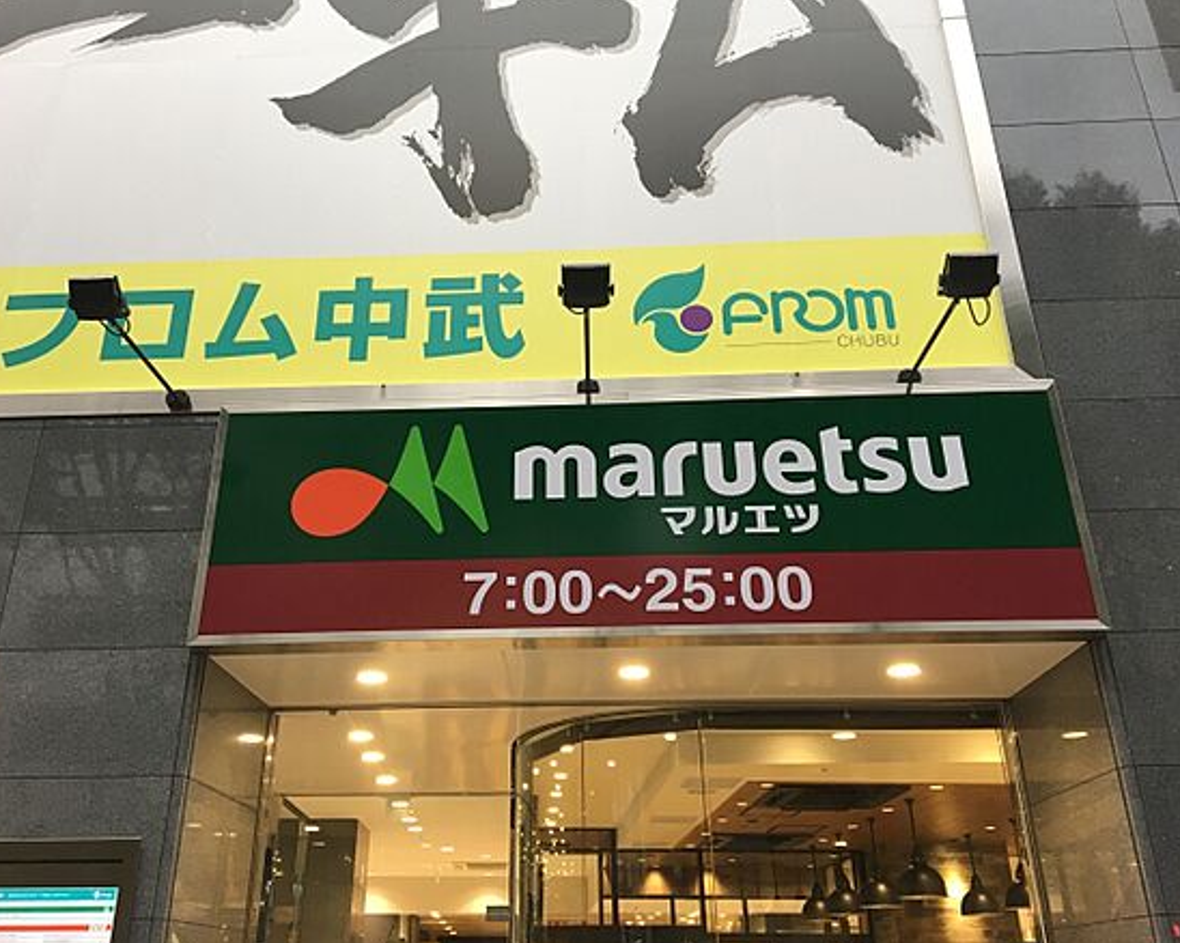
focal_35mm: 31
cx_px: 551
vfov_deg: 47.1
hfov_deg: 57.1
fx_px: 1082
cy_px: 476
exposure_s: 1/30
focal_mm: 4.15
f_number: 2.2
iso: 25
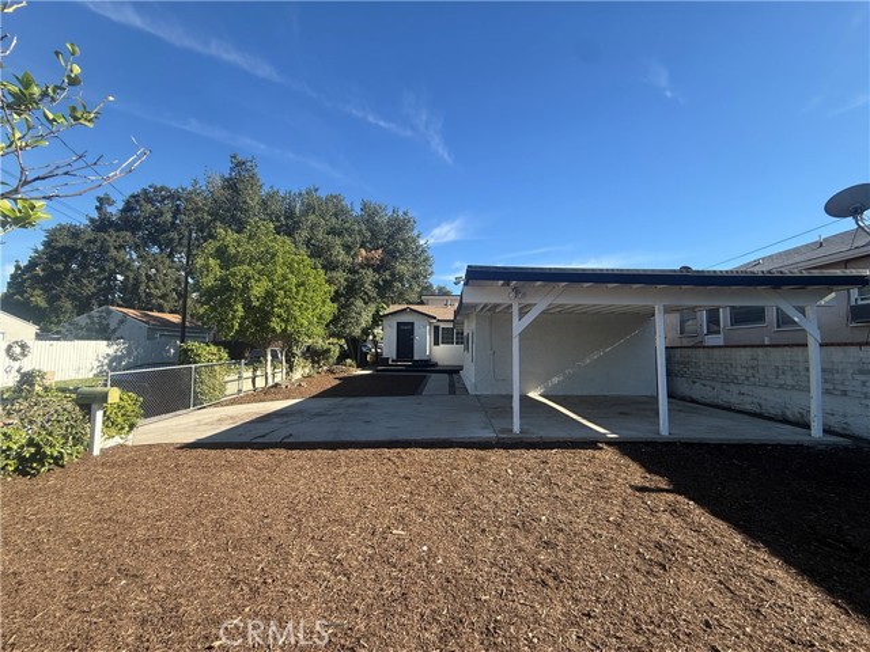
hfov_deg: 102.1
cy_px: 326
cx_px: 435
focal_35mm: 14
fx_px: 352
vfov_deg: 85.7
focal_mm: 2.22
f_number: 2.2
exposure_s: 1/901
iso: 50
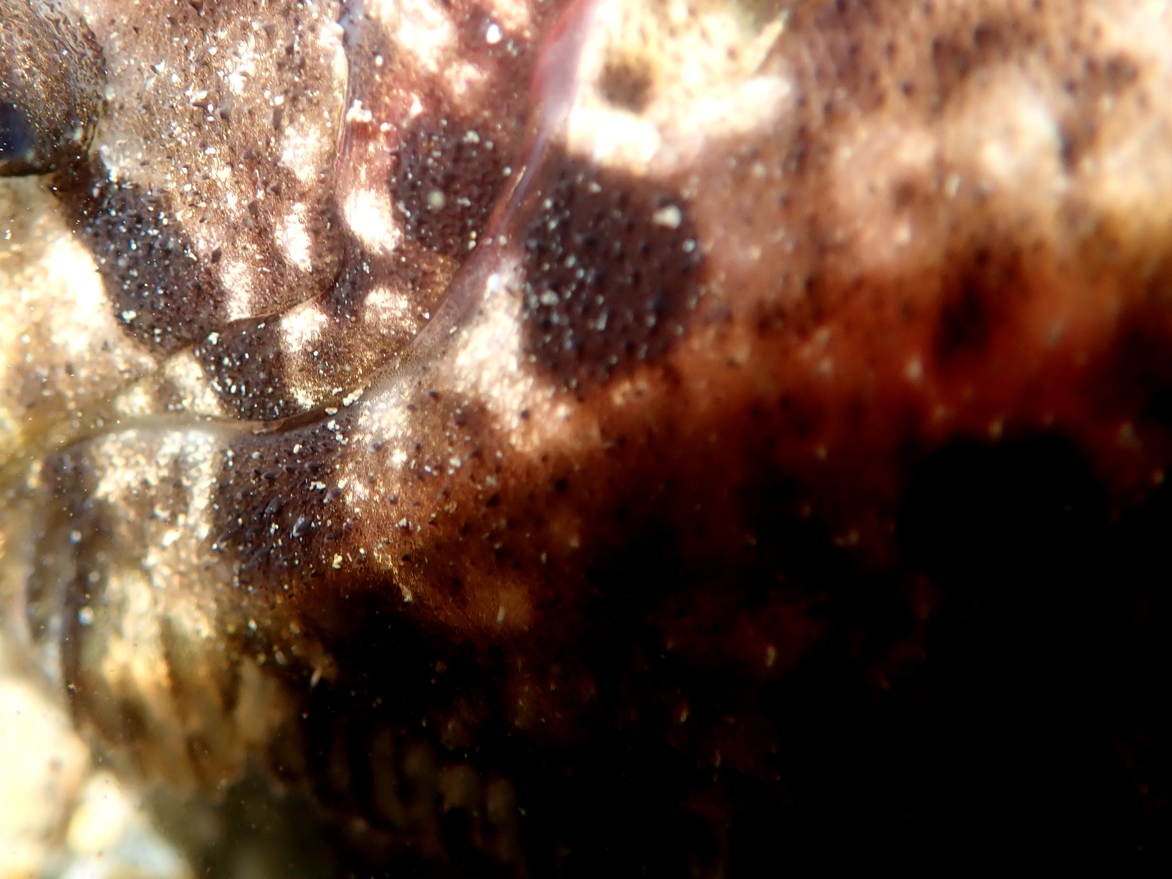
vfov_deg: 29.3
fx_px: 1659
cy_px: 235
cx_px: 391
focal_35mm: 49
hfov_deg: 38.5
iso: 100
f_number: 2.3
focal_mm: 5.5
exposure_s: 1/125
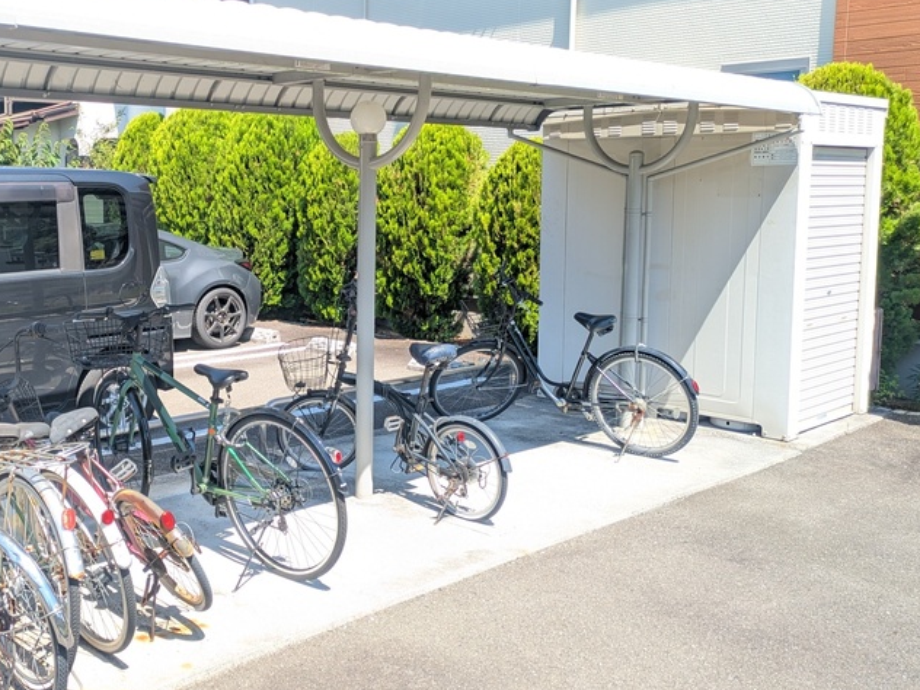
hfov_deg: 47.8
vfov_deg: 37.6
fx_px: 1010
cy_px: 293
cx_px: 272
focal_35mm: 38
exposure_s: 1/477
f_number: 1.89
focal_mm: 5.43
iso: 41
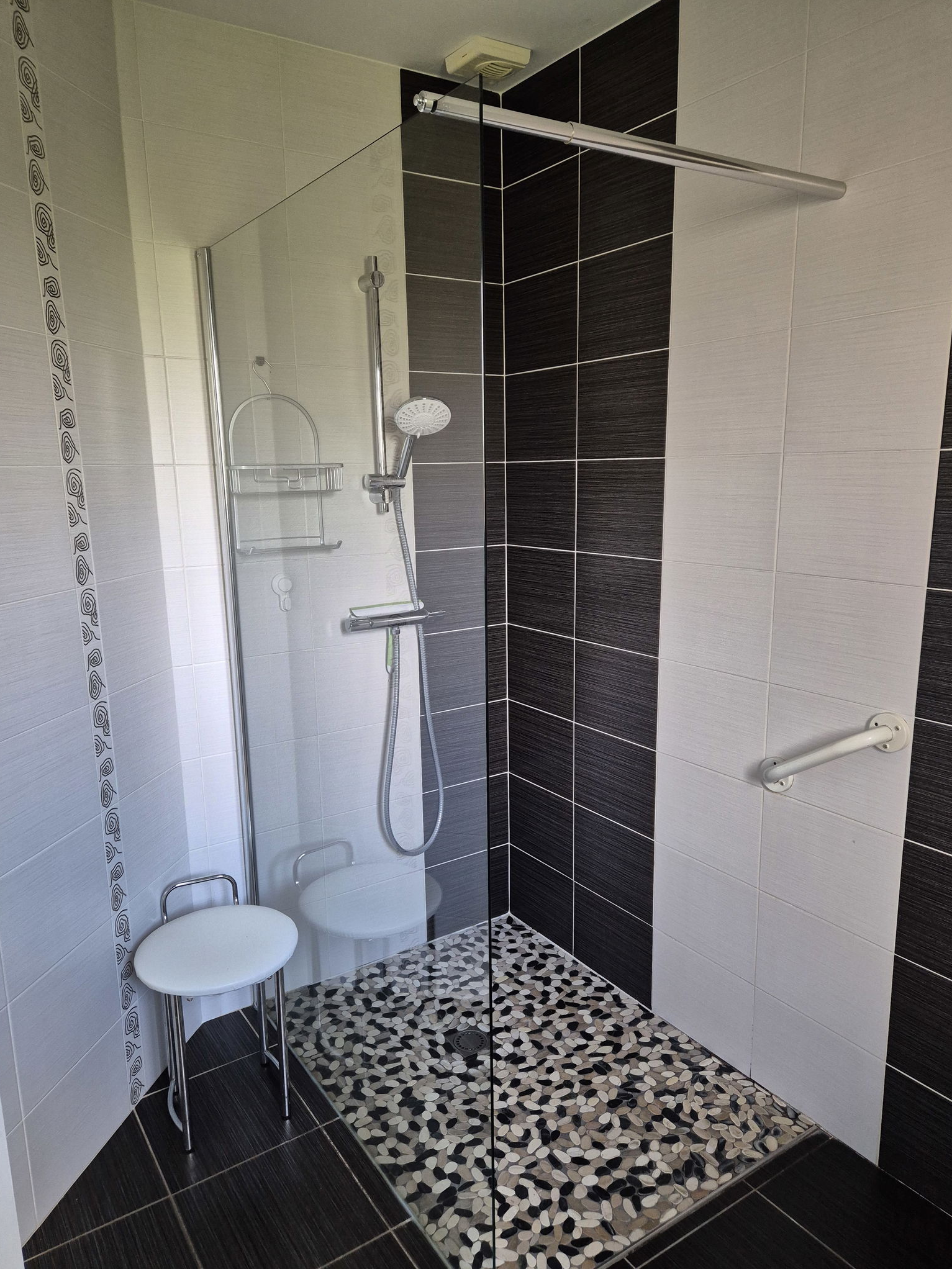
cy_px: 660
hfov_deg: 56.8
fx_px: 880
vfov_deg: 71.6
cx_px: 469
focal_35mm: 24
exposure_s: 1/100
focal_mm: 5.4
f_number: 1.8
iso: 500
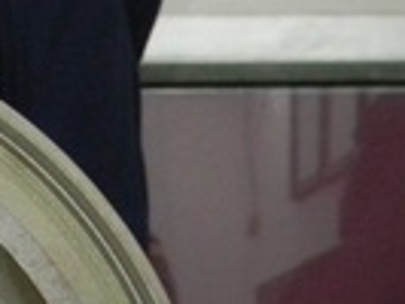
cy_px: 543
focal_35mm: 135
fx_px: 1581
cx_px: -253
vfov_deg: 10.4
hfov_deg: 13.5
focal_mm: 6.4
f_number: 3.7
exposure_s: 1/19.7
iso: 400
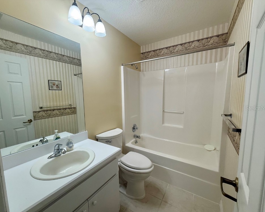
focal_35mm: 15
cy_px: 108
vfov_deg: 84.0
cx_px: 127
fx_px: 118
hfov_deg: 96.8
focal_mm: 2.22
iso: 125
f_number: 2.2
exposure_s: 1/120
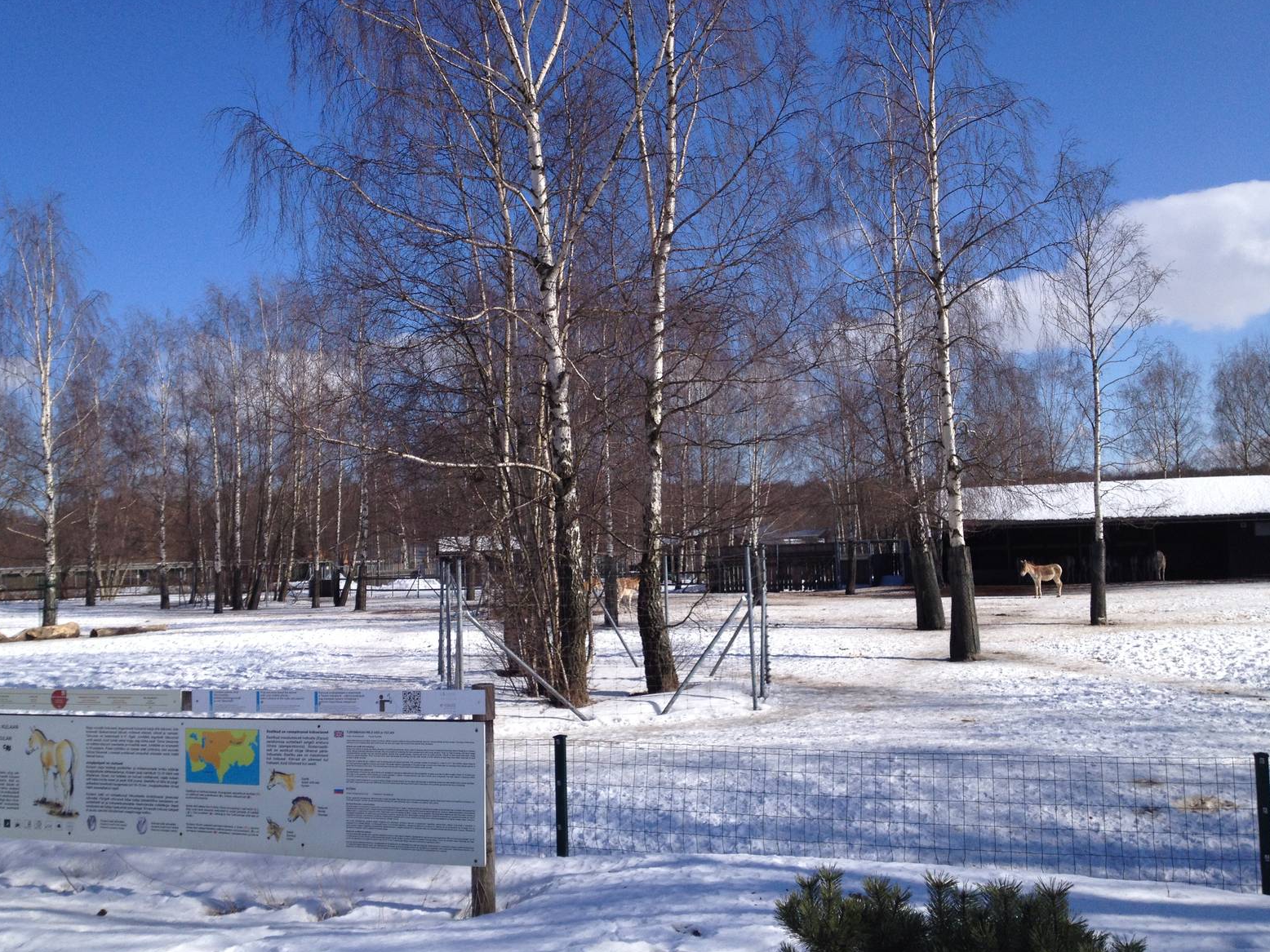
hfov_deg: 51.4
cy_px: 485
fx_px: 1321
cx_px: 623
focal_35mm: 36
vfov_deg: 39.7
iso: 50
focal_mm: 4.28
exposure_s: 1/2762
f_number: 2.4
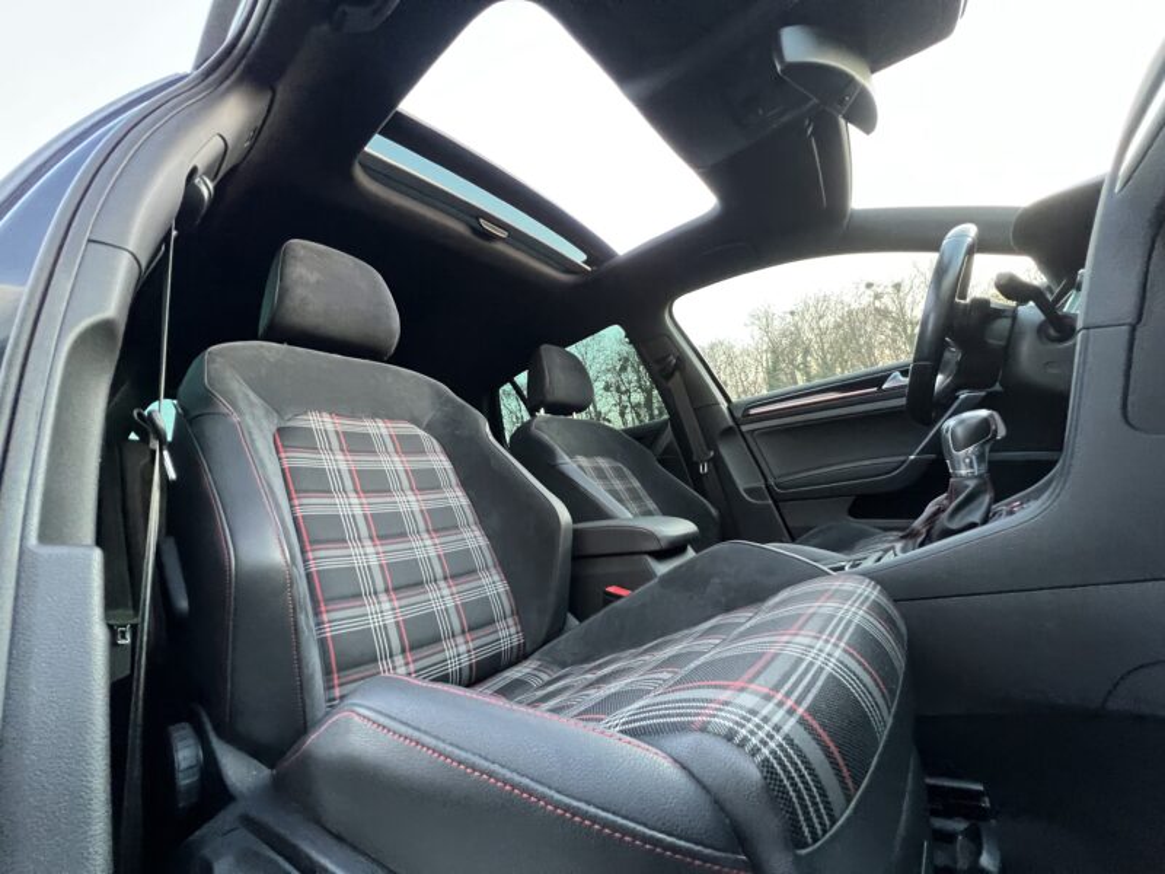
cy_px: 437
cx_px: 582
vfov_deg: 89.9
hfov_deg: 106.2
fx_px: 438
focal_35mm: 13
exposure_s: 1/60
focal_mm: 1.57
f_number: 1.8
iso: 640
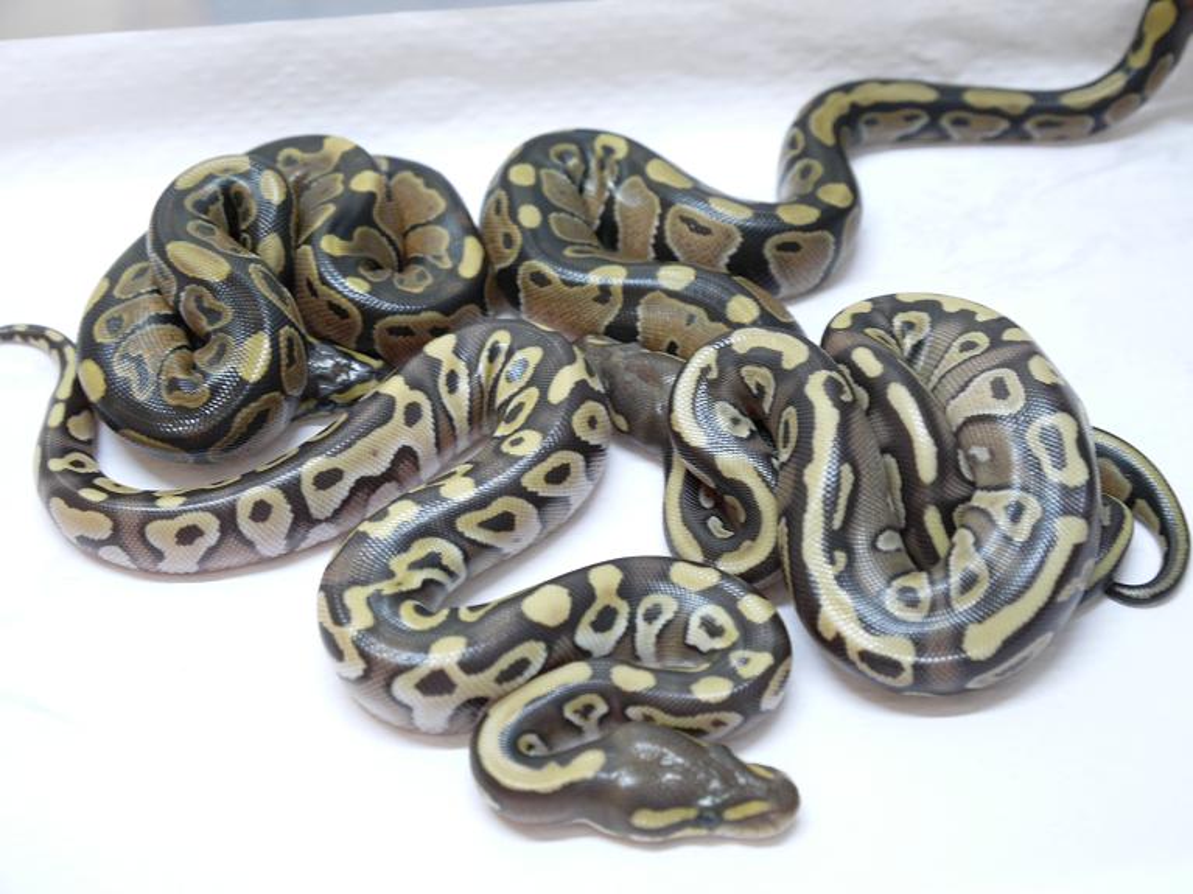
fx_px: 2136
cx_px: 596
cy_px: 447
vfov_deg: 23.6
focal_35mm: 62
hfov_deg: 31.2
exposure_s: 1/6
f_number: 5
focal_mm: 31
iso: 400
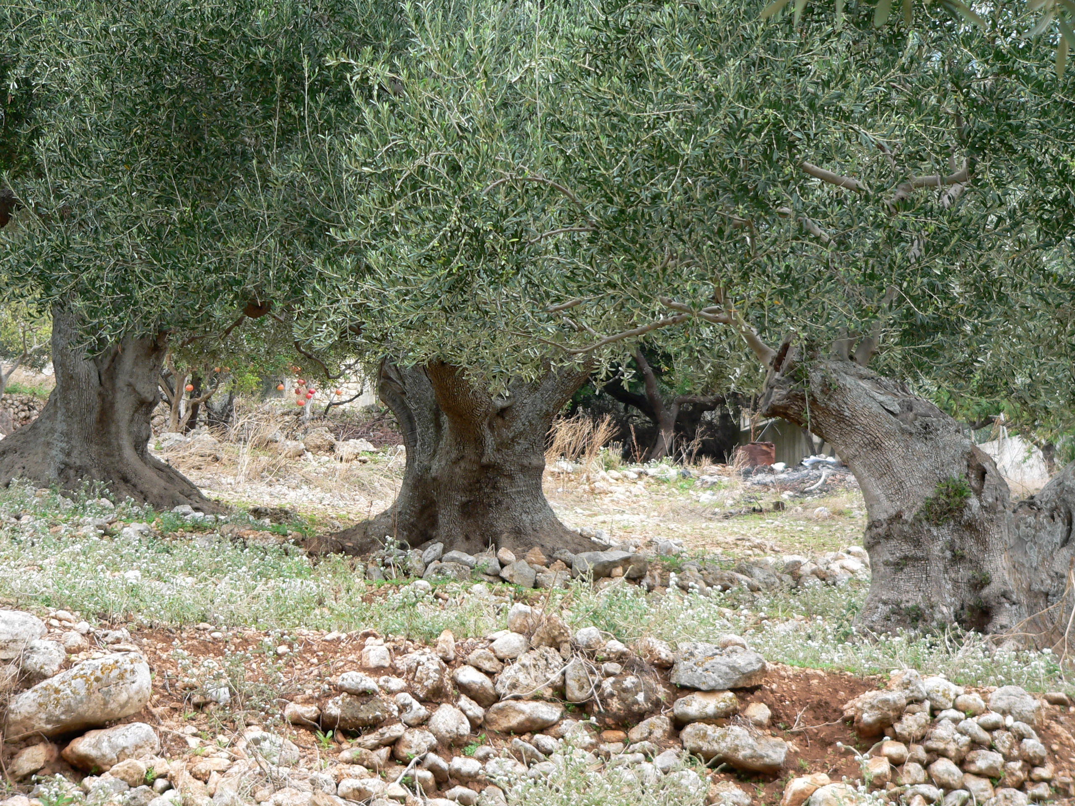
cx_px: 538
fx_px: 3168
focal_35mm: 102
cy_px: 403
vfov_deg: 14.5
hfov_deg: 19.3
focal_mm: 17
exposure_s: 1/80
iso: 80
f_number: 2.8
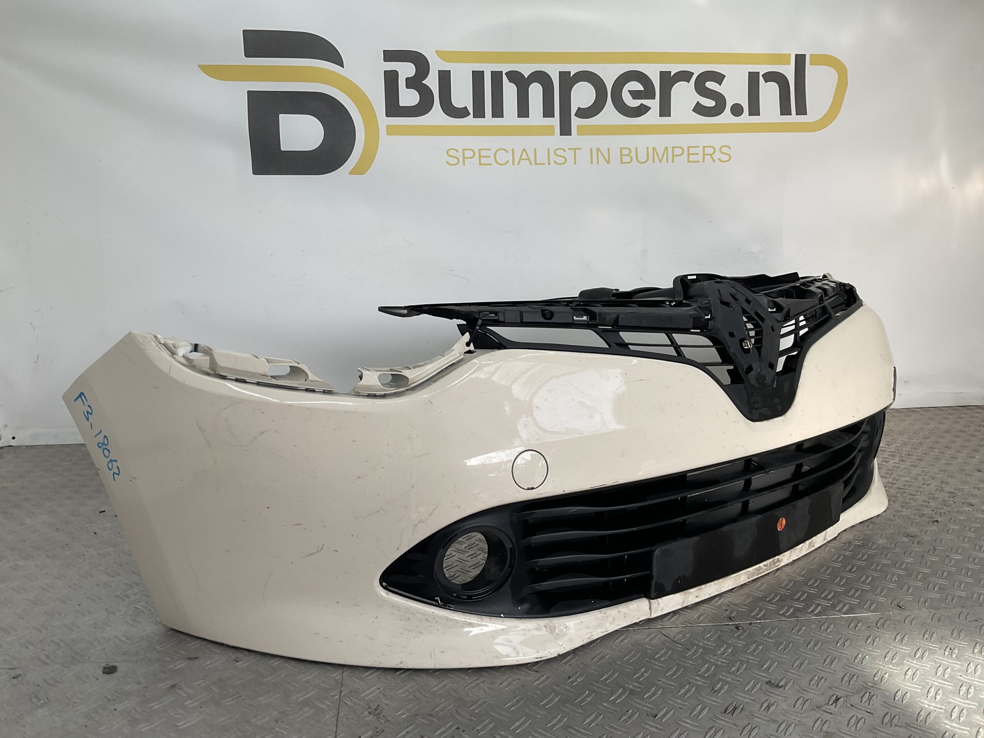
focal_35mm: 29
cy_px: 369
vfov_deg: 48.2
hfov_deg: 61.7
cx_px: 492
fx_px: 824
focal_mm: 3
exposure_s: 1/391
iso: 16
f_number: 1.8
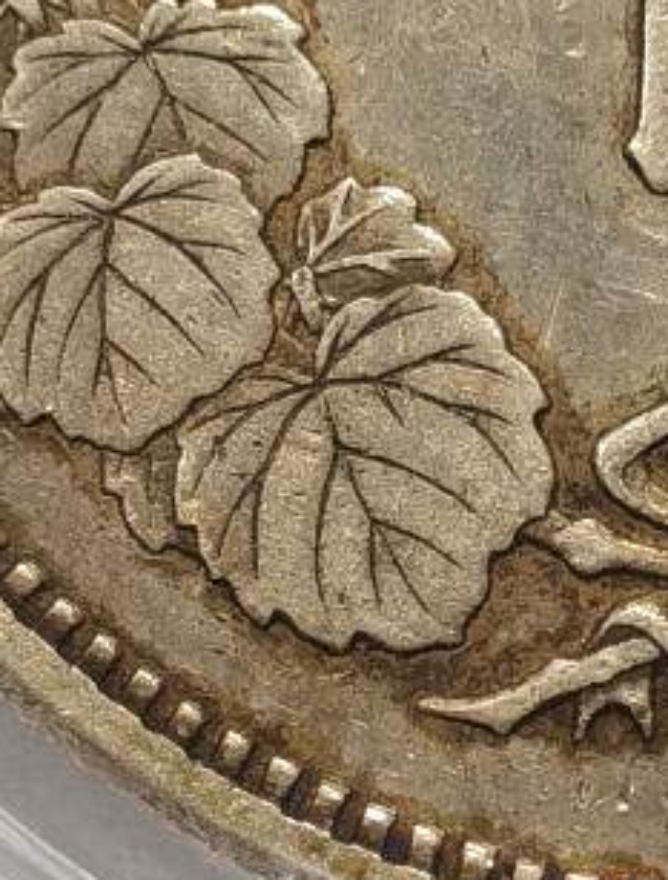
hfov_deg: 4.7
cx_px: 810
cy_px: 536
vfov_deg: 6.2
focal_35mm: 317
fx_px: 8095
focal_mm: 5.56
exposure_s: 1/100
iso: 125
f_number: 16
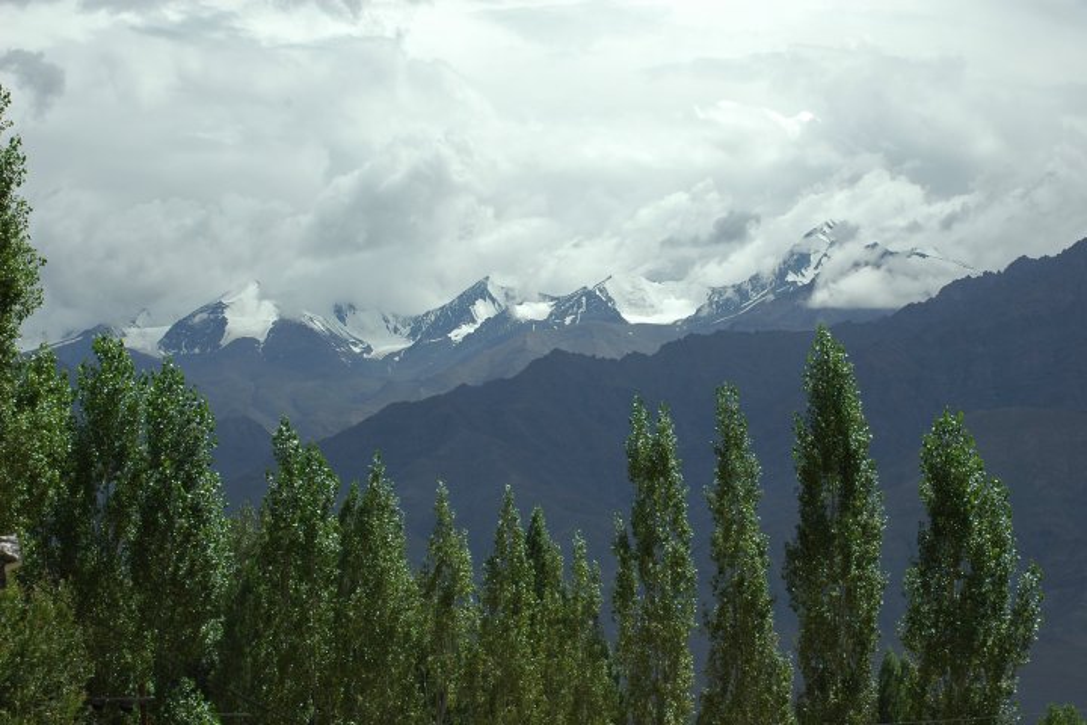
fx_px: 3532
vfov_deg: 11.7
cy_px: 362
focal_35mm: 117
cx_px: 544
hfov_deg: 17.5
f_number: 11
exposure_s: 1/400
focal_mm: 78
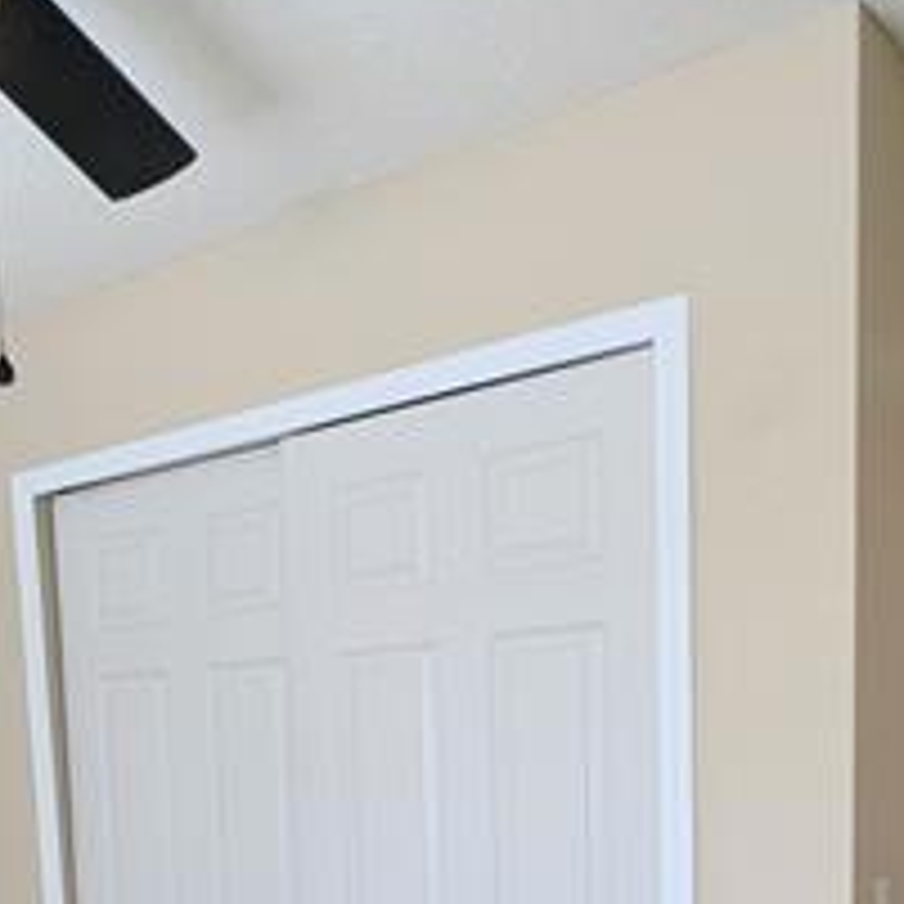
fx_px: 1330
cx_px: 128
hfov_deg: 35.8
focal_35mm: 45
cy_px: 944
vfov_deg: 33.6
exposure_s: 1/24
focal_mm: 2.35
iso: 53
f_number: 2.2
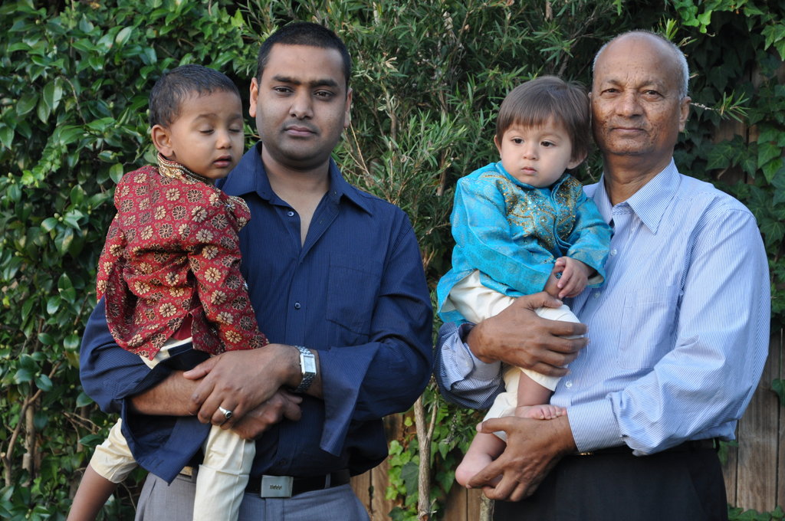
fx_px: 2025
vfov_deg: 14.7
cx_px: 392
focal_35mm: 93
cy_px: 260
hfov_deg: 21.9
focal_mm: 62
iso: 400
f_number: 5.3
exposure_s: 1/80
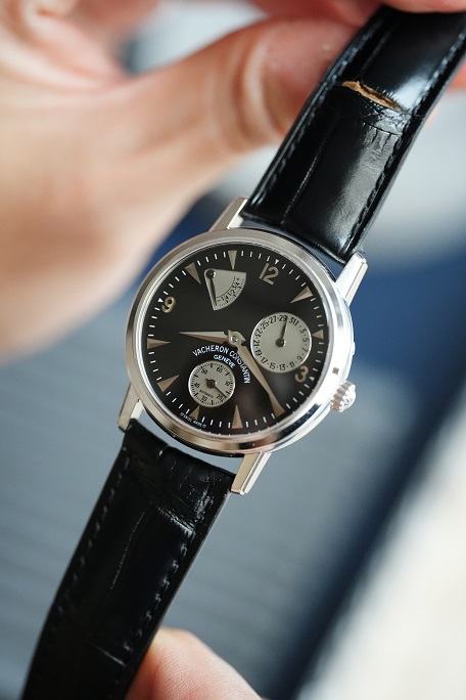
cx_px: 233
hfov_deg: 13.0
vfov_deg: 19.5
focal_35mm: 105
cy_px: 350
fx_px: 2039
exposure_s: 1/250
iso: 8000
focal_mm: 105
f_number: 2.8
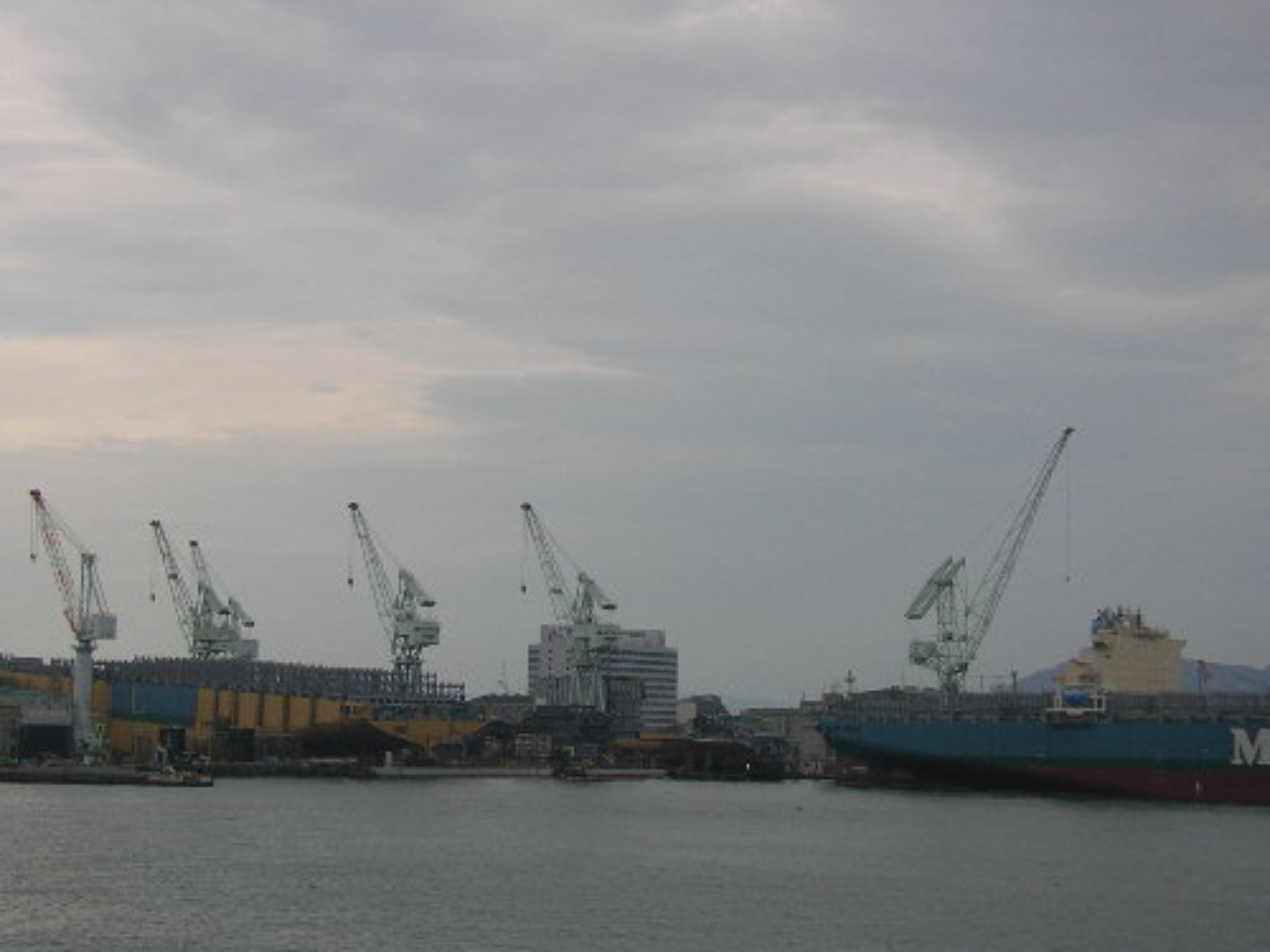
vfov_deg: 20.1
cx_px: 518
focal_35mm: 73
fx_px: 2678
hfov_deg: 26.6
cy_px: 584
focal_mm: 8.9
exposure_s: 1/1000
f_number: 7.9
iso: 50
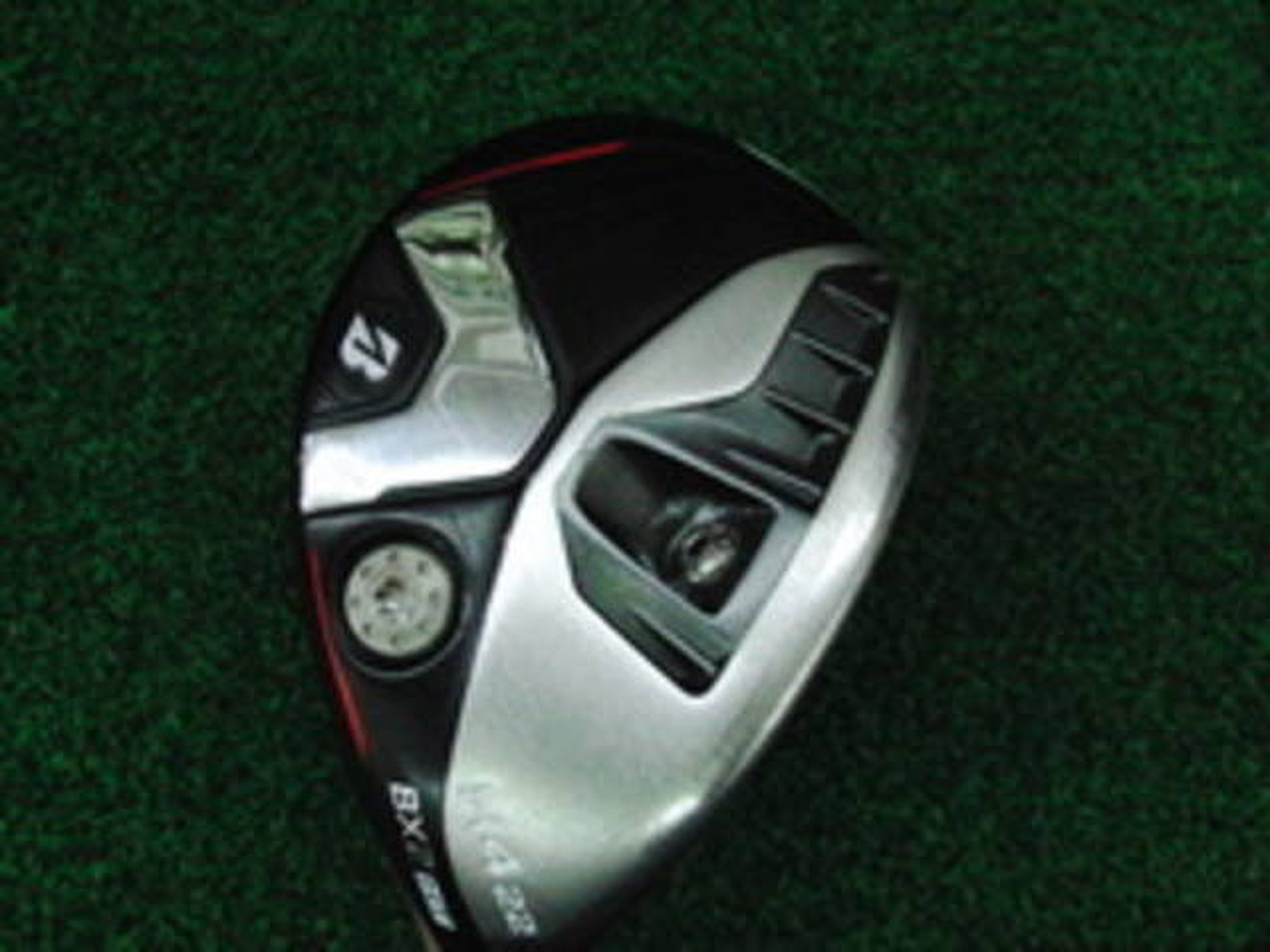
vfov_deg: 38.7
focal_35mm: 37
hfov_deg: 50.1
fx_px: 1357
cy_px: 476
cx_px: 635
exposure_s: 1/800
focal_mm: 6.42
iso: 3200
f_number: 3.6
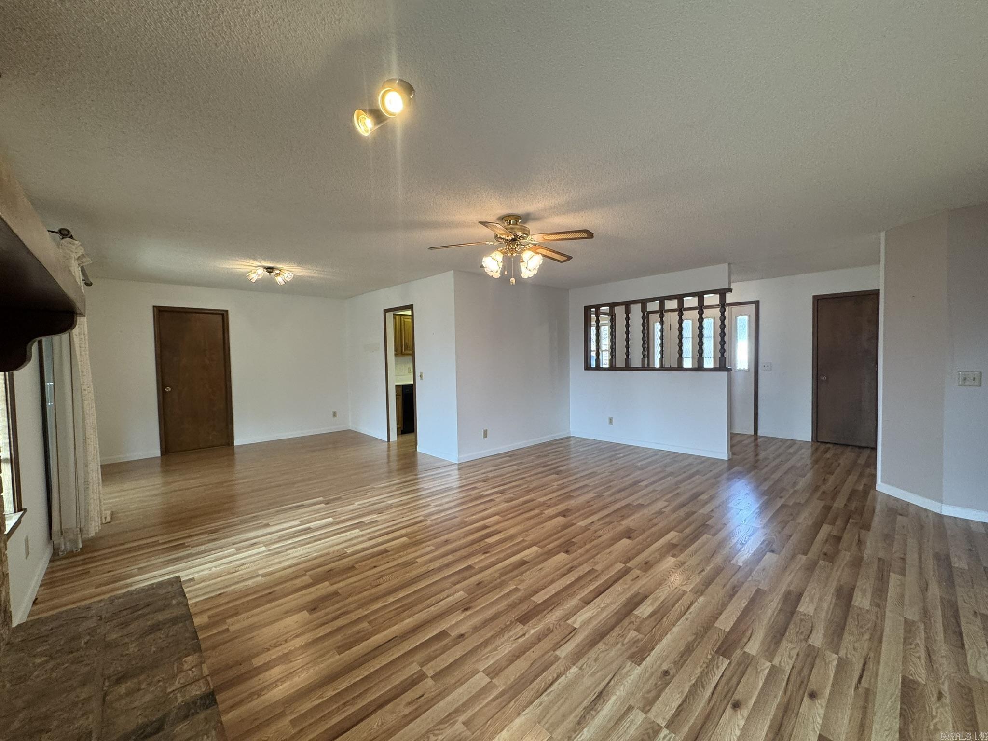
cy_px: 370
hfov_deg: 102.1
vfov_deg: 85.7
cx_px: 494
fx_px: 400
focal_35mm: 14
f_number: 2.2
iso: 200
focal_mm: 2.22
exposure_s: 1/120
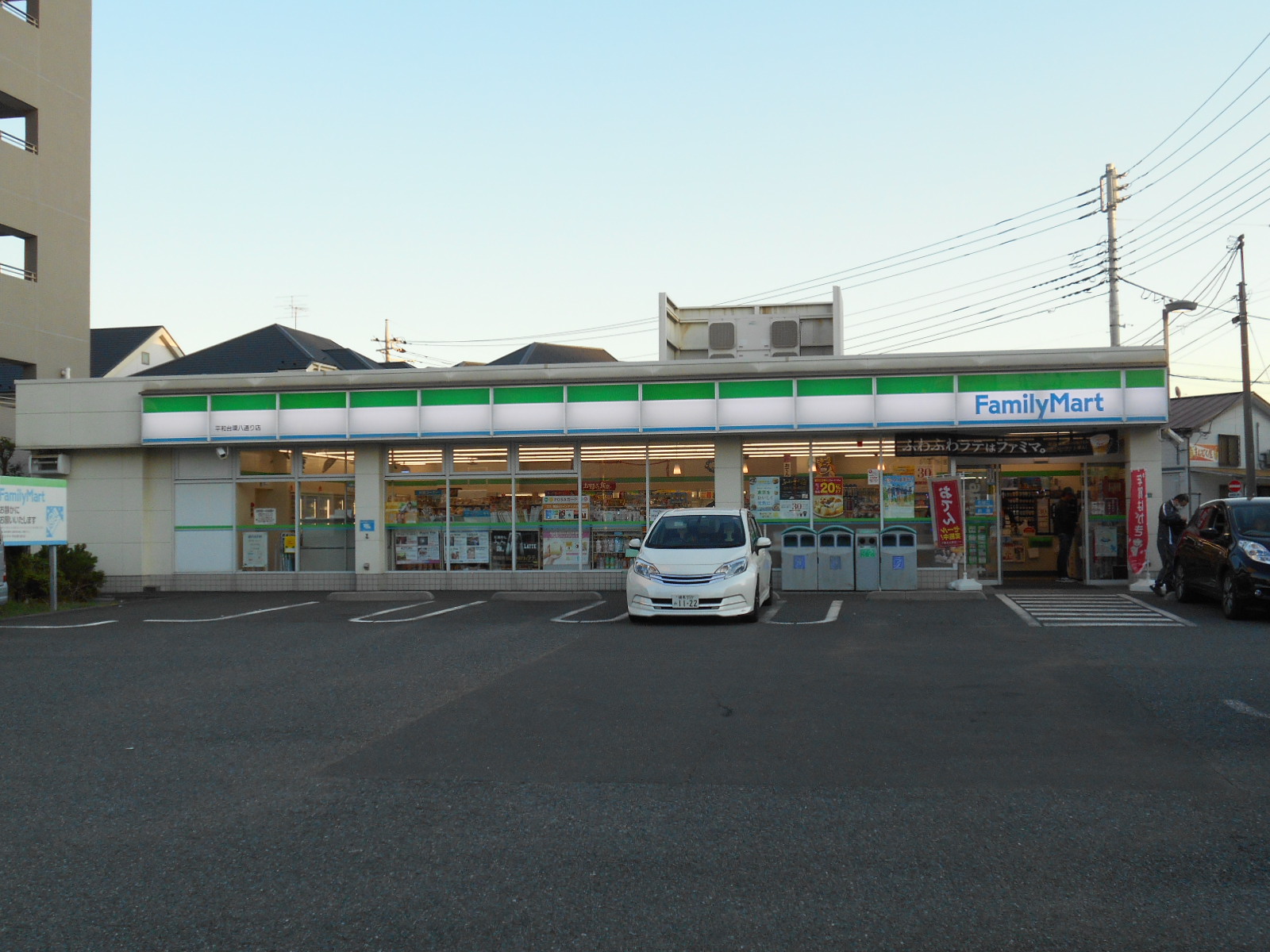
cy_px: 476
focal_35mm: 39
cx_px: 635
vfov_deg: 36.8
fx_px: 1431
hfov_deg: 47.9
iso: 140
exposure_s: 1/250
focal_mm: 6.7
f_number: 3.9
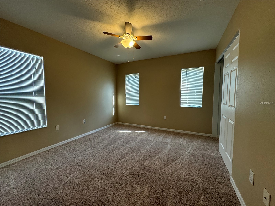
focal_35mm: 14
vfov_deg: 85.7
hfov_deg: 102.1
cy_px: 103
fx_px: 111
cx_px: 138
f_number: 2.2
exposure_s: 1/120
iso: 200
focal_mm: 2.22
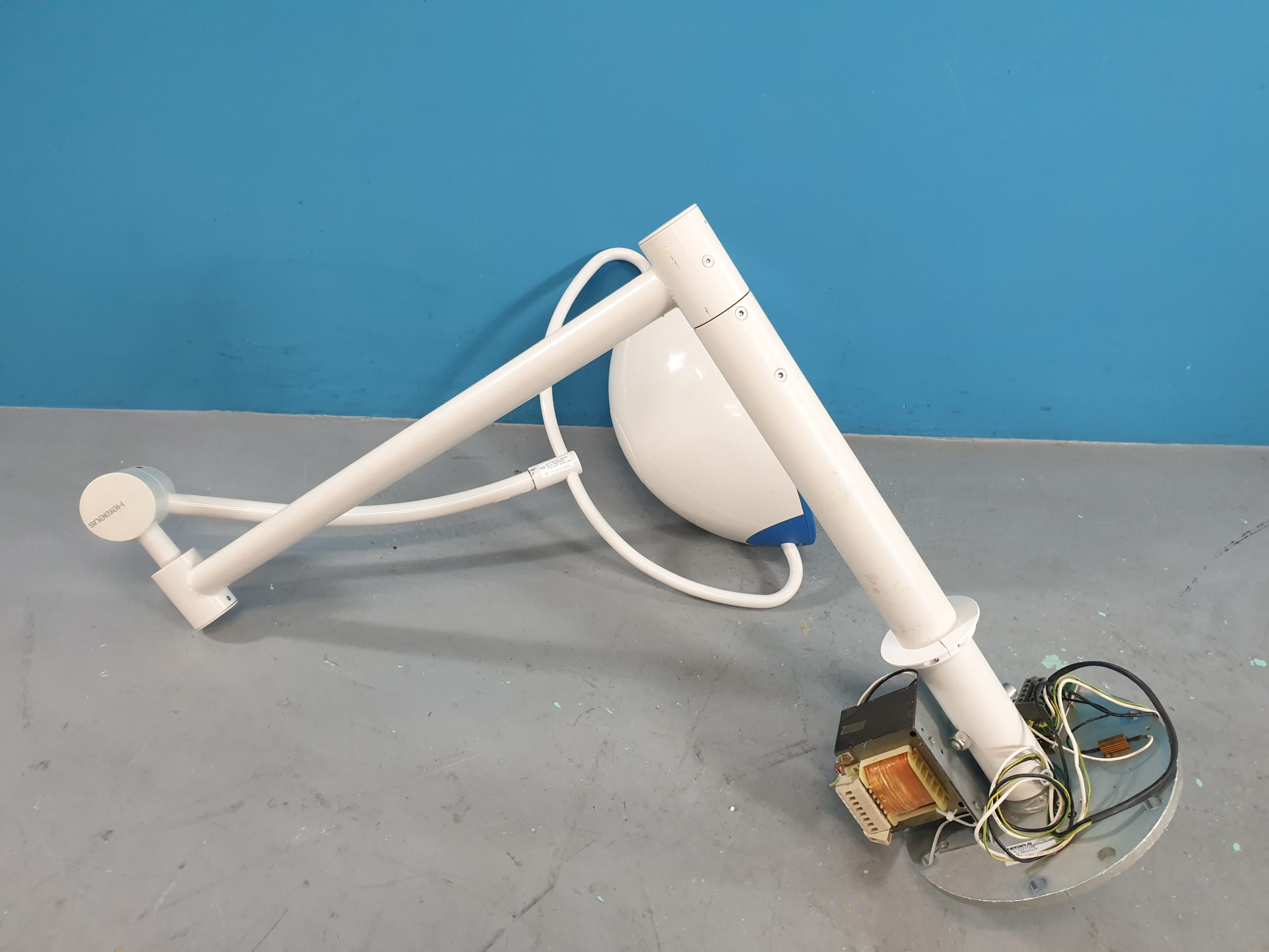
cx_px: 634
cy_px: 476
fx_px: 953
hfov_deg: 67.3
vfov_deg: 53.1
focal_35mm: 26
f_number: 2.4
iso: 320
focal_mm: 4.3
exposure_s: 1/33
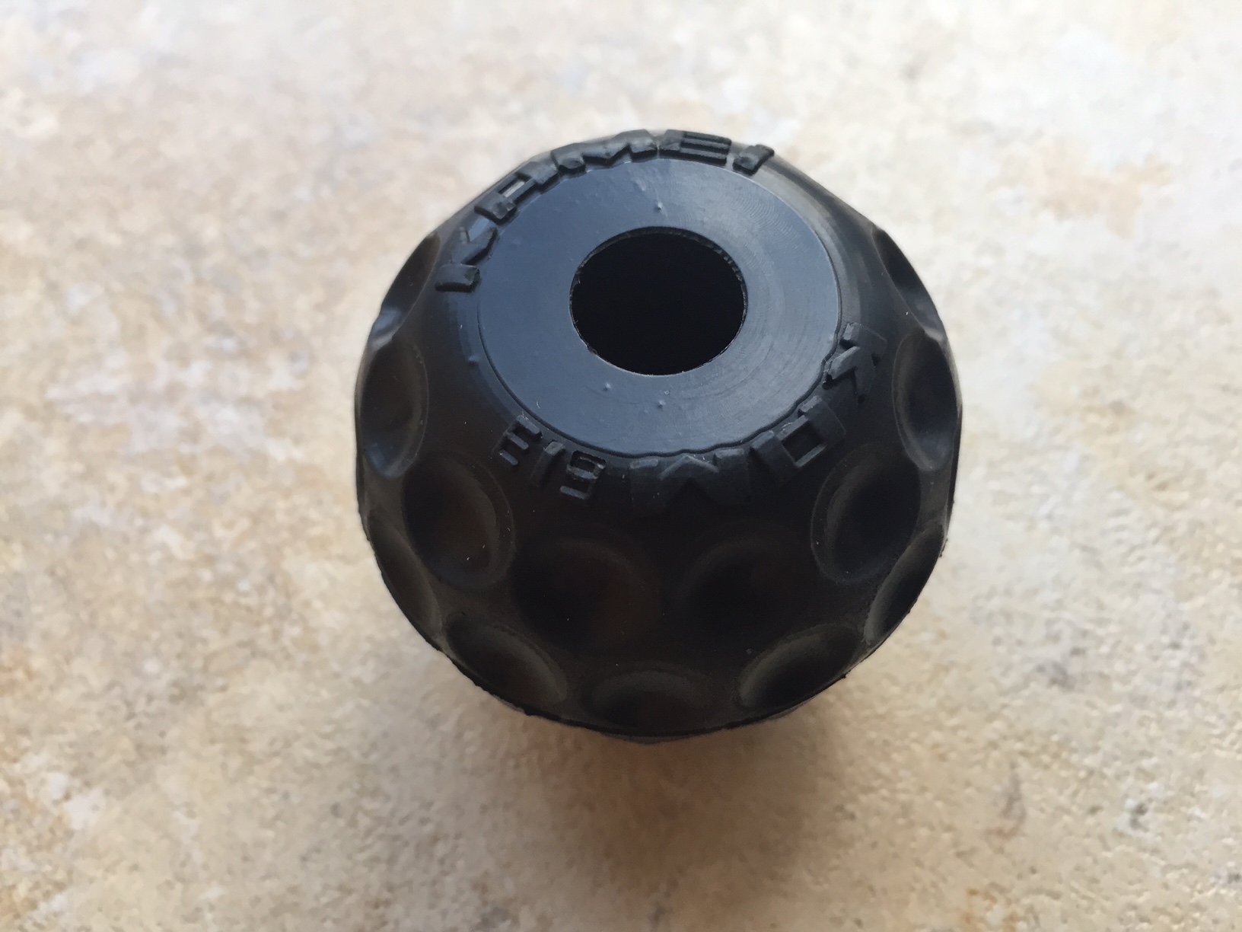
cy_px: 466
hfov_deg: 61.7
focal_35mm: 29
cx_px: 621
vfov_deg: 48.2
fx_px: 1041
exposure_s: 1/33
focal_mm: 4.15
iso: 40
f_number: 2.2
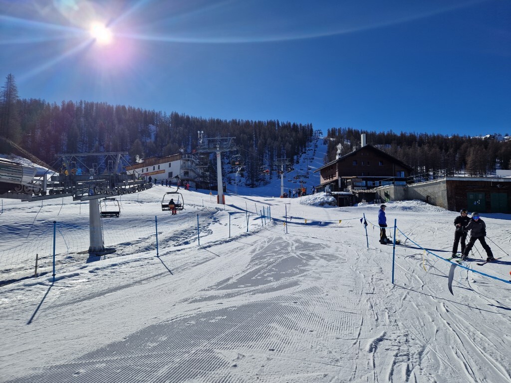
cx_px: 256
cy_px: 192
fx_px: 340
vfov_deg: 58.9
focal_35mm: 23
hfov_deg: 73.9
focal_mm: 5.4
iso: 50
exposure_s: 1/4096
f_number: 1.8
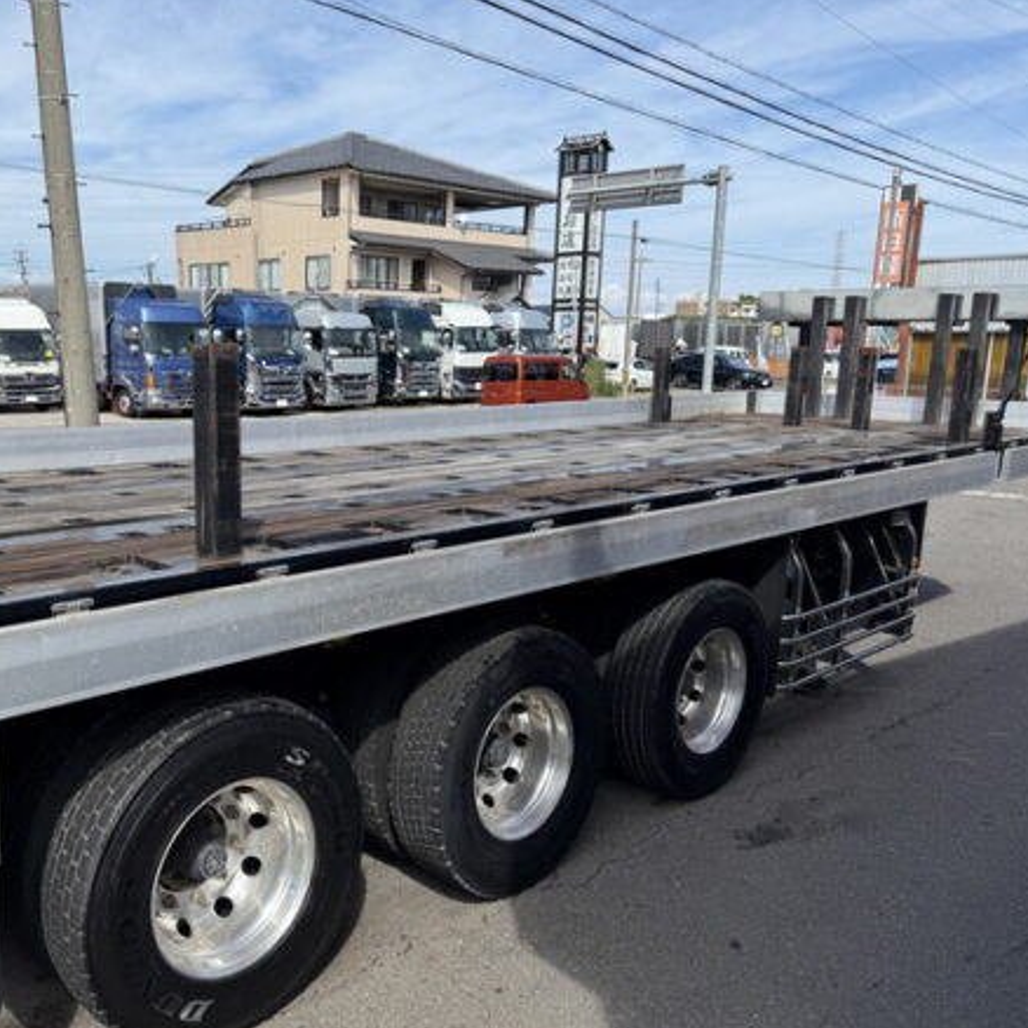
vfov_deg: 52.5
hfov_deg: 51.4
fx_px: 1042
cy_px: 540
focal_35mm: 31
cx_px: 331
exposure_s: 1/3584
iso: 80
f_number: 1.78
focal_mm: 6.76
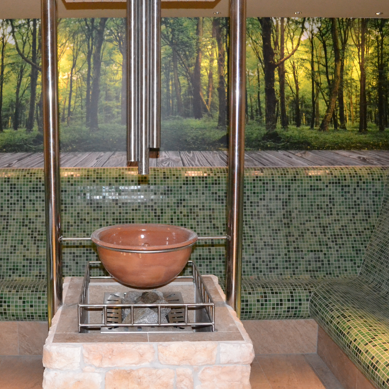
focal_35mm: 43
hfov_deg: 38.6
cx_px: 124
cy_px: 174
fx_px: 547
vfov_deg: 39.1
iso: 3200
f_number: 3.5
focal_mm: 18
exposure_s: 1/60
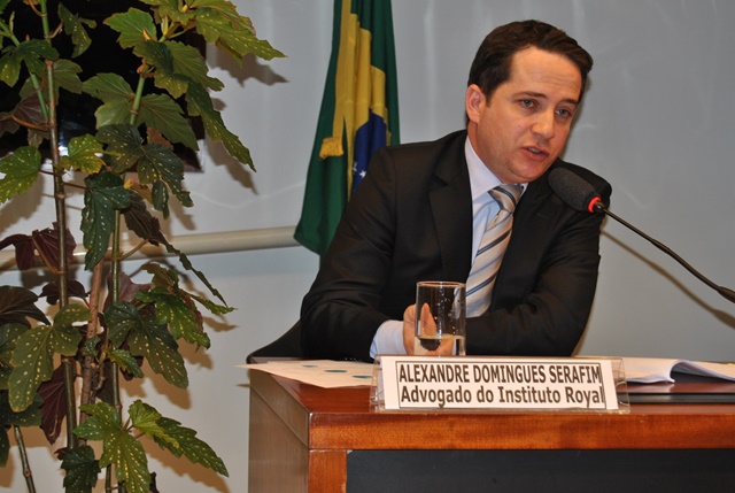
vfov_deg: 16.6
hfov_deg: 24.6
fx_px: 1687
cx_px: 368
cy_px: 246
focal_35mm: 82
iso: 200
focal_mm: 55
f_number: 5.6
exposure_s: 1/60
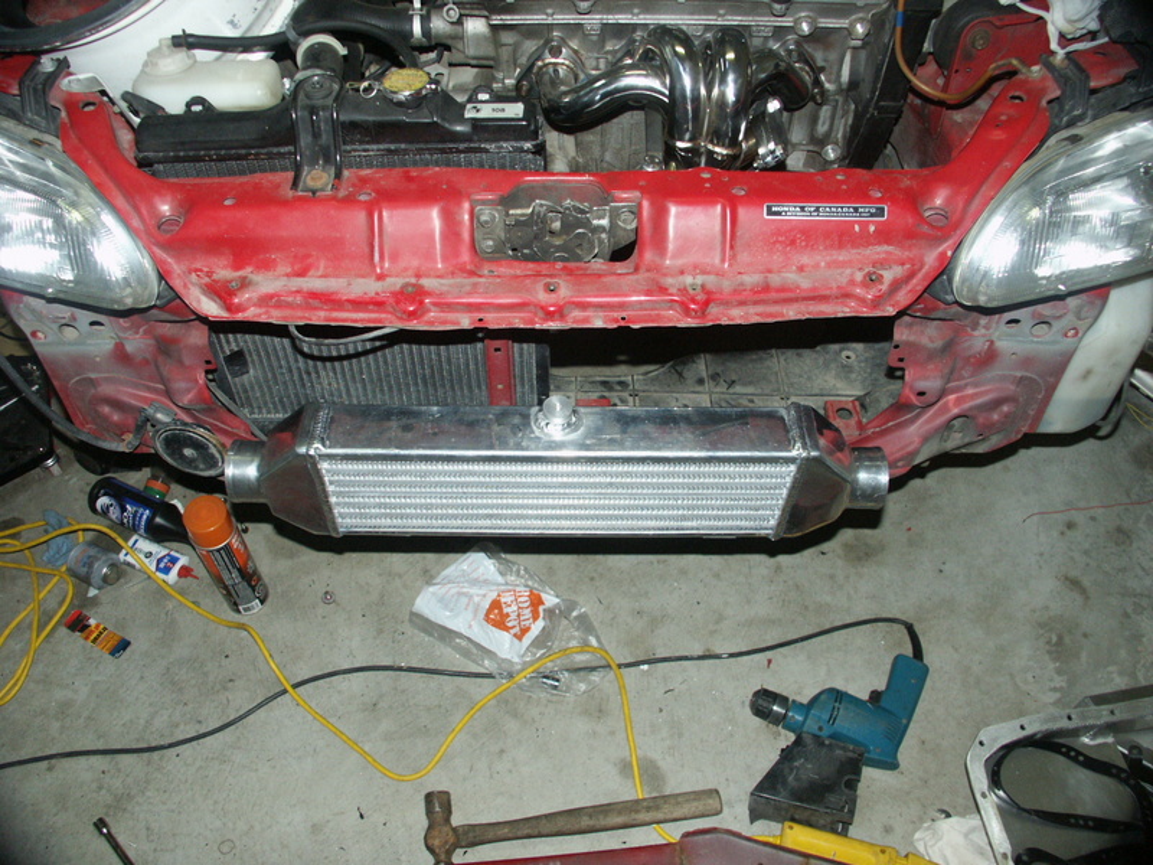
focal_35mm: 29
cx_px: 576
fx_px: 966
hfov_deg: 61.7
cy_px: 432
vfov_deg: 48.2
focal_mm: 7.7
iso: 200
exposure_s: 1/45
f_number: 2.8
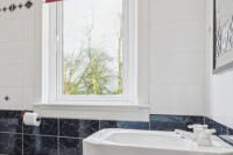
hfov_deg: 41.2
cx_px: -13
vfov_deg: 33.7
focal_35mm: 39
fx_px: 253
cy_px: 102
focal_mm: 11
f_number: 4.5
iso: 800
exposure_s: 1/100
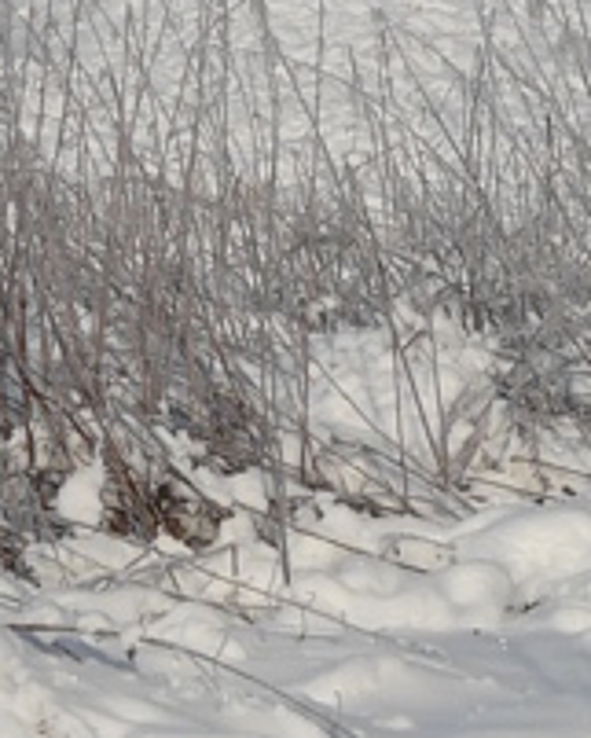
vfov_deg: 5.9
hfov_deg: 4.8
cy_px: -228
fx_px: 7057
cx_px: -106
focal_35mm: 323
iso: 100
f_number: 7.1
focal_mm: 13.6
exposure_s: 1/400
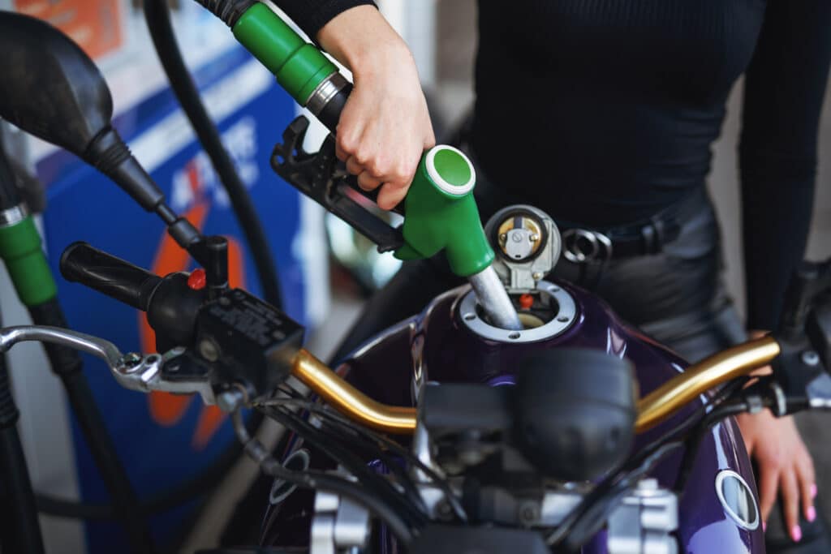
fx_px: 1154
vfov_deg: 27.0
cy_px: 277
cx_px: 416
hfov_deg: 39.6
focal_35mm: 50
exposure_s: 1/250
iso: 160
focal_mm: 50
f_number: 1.8
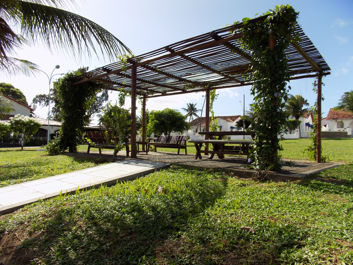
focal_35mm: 24
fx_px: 245
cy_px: 136
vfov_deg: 56.8
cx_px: 179
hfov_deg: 71.6
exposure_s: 1/1000
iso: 80
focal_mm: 4
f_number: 3.1
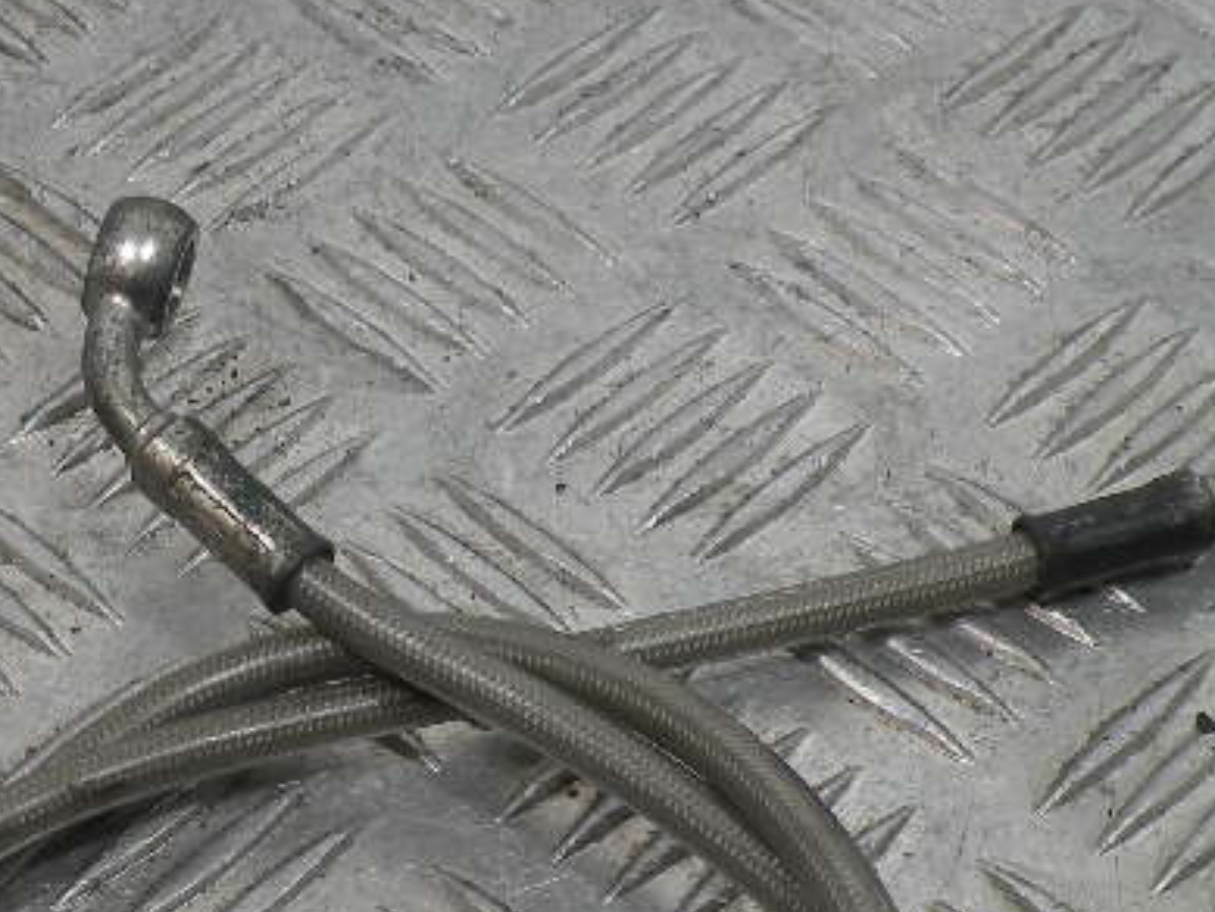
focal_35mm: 71
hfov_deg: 27.3
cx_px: 425
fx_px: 2493
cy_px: 981
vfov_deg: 19.9
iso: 64
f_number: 3.5
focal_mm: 4.7
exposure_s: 1/77.1
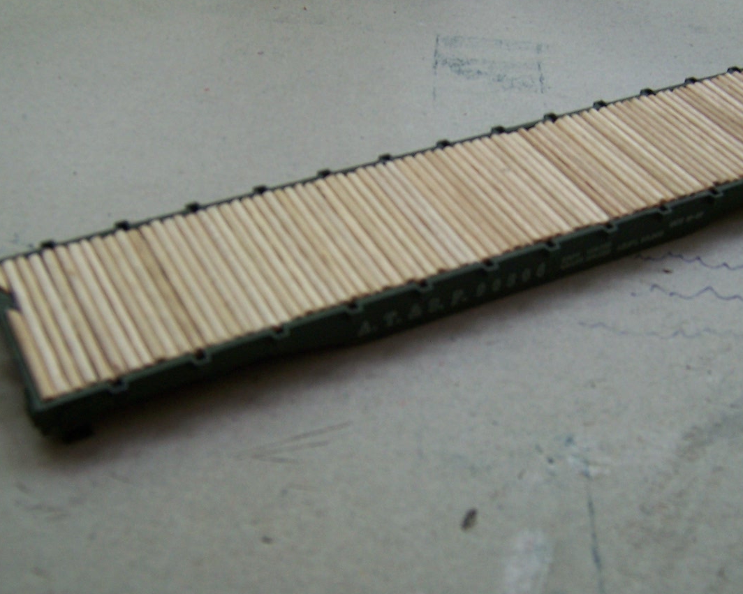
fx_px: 1033
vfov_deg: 32.1
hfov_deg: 39.5
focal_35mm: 47
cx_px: 399
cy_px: 329
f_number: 3.4
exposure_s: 1/125
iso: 80
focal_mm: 5.5
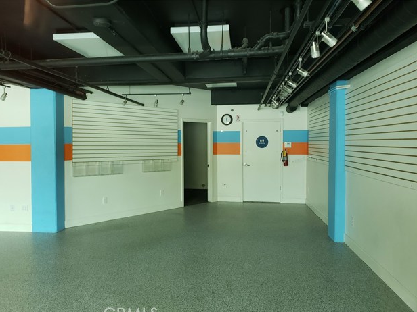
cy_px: 161
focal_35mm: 27
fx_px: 325
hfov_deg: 65.3
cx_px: 204
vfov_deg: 51.3
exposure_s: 1/32
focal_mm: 4.3
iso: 250
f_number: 2.4
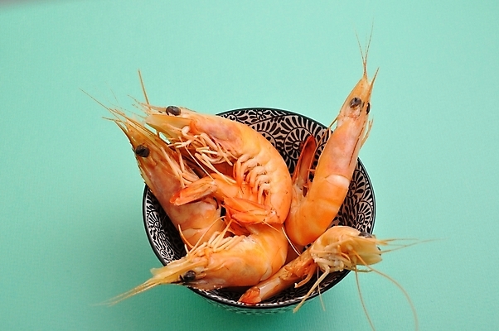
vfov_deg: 20.6
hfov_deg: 30.5
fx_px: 914
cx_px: 250
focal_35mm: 66
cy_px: 166
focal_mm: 44
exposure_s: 1/125
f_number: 10
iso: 200
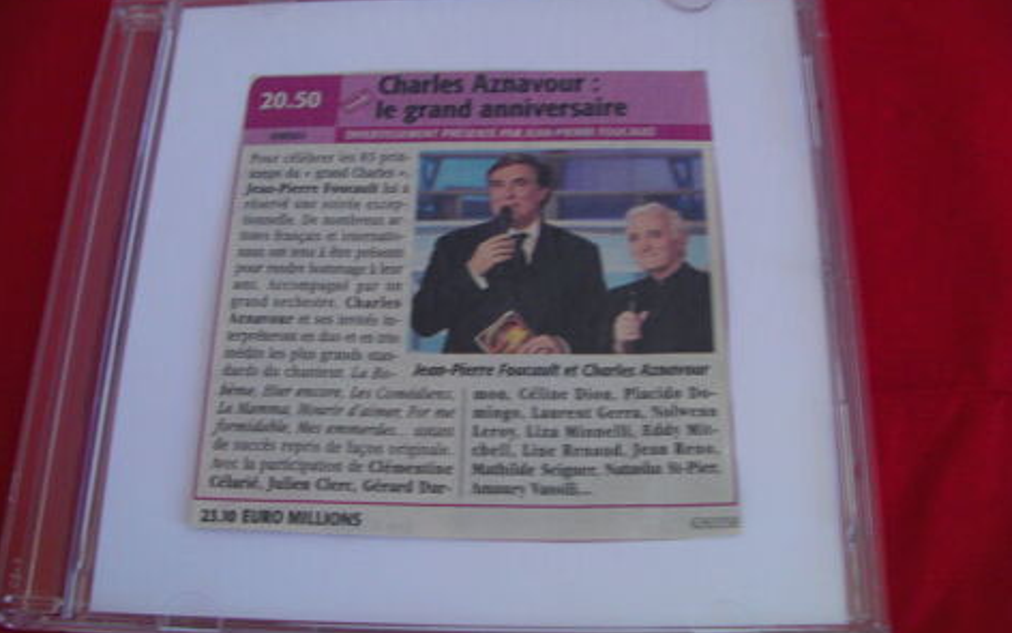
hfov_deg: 48.2
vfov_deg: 31.2
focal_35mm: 41
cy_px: 320
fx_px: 1131
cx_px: 506
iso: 84
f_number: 3.5
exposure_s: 1/30
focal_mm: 6.3
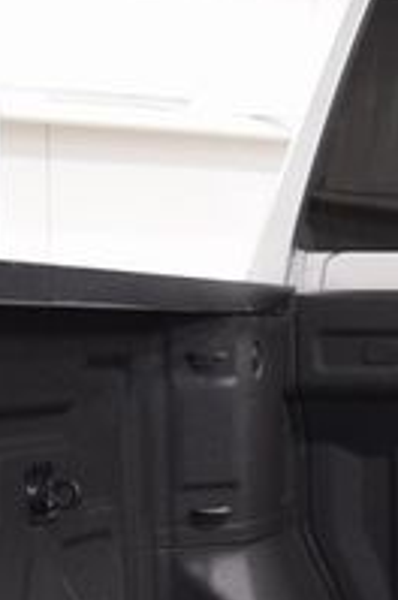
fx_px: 1930
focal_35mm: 116
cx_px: 883
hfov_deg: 10.5
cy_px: 526
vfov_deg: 17.4
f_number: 6.3
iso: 1250
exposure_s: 1/15
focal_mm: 24
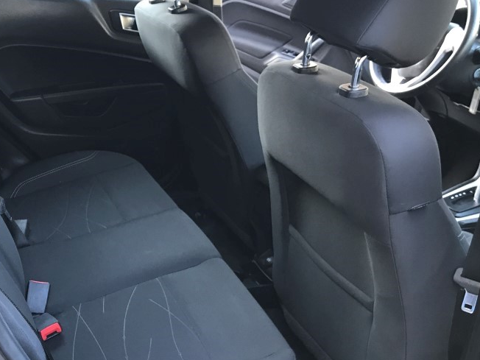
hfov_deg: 42.4
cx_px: 166
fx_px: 610
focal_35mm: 44
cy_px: 258
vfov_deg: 32.4
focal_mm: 3.99
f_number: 1.8
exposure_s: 1/23
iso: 32
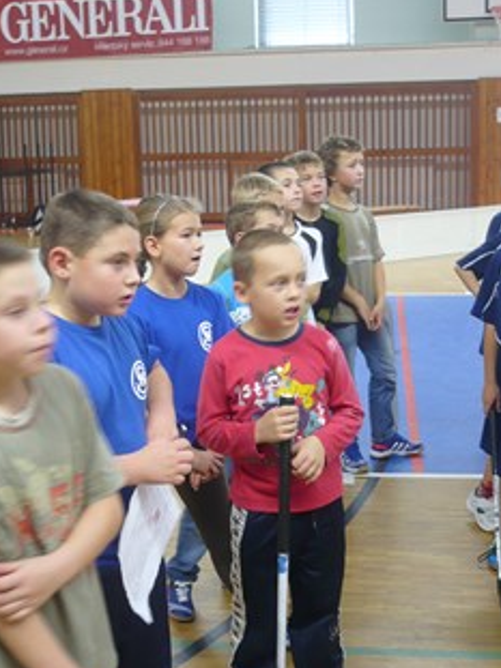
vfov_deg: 35.5
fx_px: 1043
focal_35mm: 54
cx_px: 234
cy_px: 316
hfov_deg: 27.0
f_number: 2.8
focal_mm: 5.8
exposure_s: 1/20
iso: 100
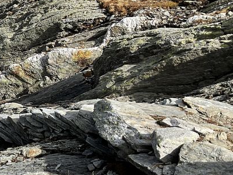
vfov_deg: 20.7
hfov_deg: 25.2
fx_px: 478
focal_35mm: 71
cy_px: 98
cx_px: -33
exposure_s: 1/1675
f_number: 1.8
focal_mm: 3
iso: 16
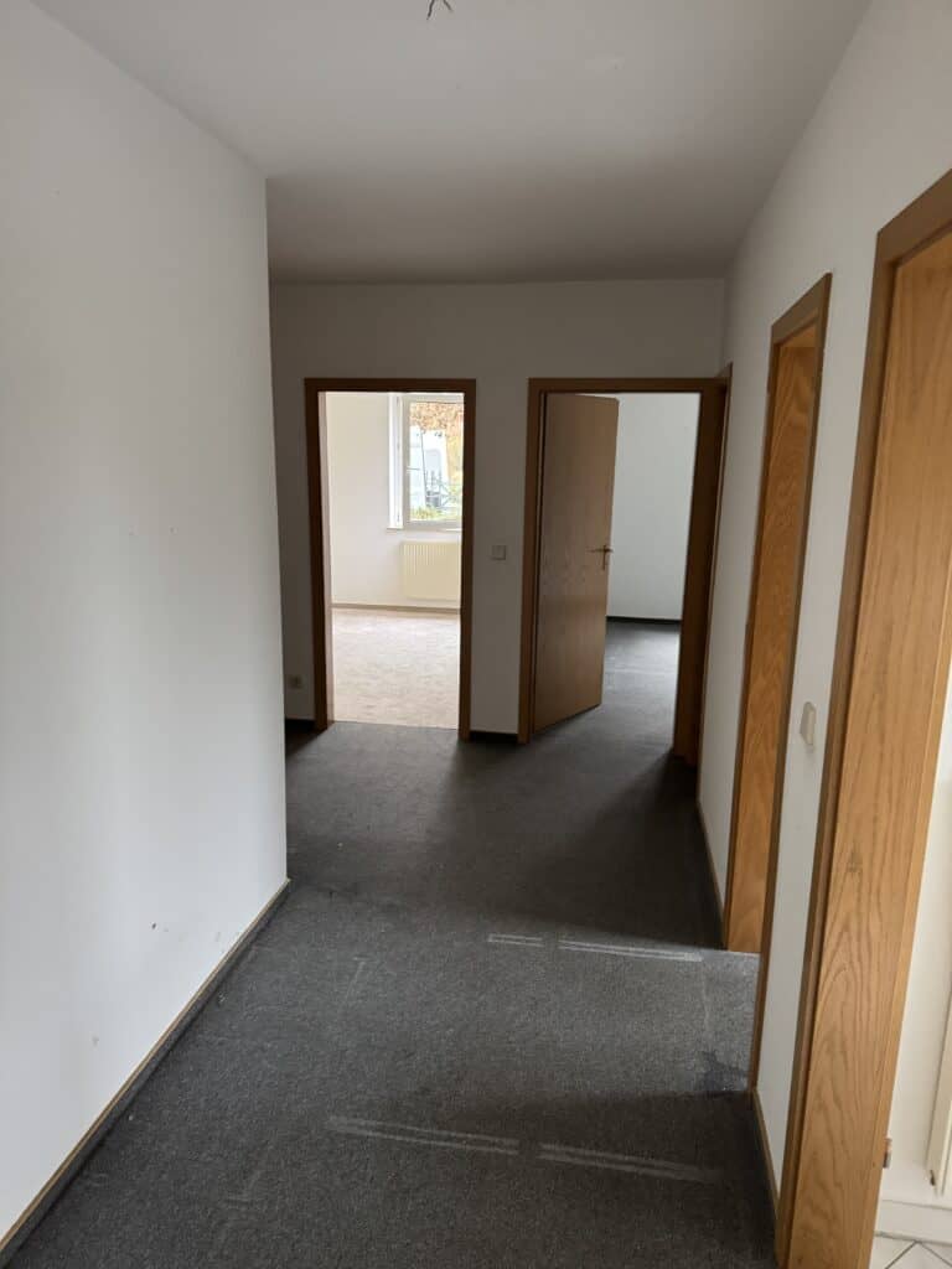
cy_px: 634
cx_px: 476
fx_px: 880
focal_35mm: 24
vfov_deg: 71.6
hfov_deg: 56.8
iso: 500
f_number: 1.78
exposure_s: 1/60
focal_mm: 6.76
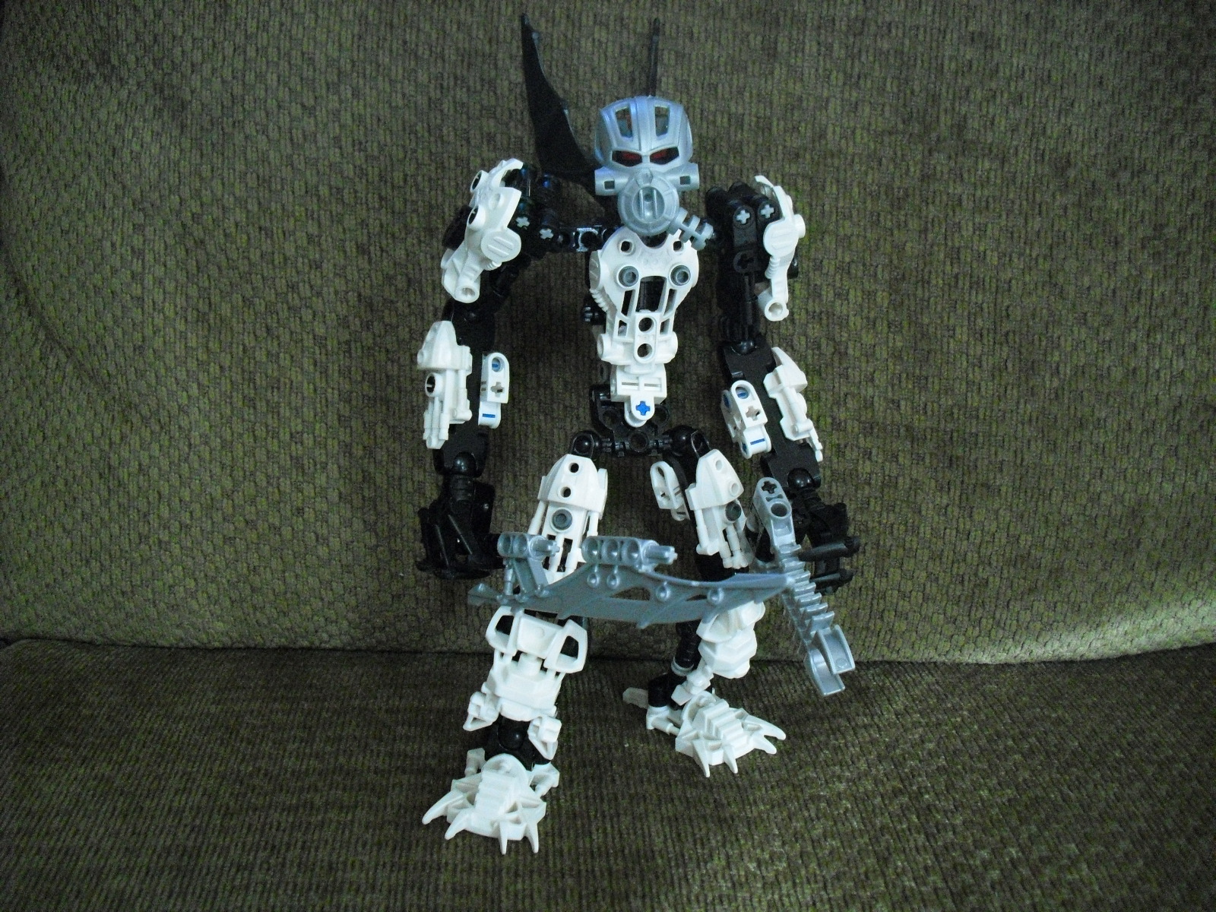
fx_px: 1265
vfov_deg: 39.7
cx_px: 608
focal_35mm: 36
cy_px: 456
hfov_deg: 51.4
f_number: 3.1
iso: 800
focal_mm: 6.3
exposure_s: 1/125
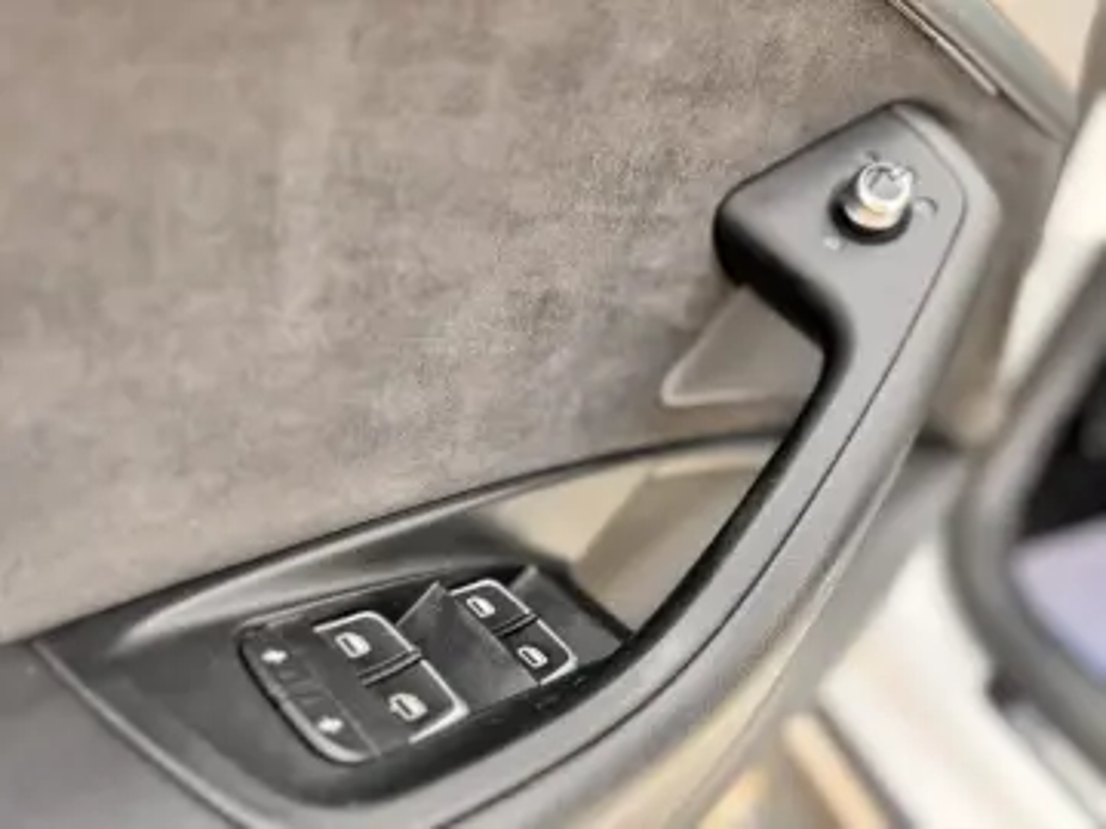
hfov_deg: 71.6
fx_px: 767
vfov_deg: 56.8
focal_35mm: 24
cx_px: 553
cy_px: 414
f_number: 1.78
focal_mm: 6.76
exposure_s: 1/175
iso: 80
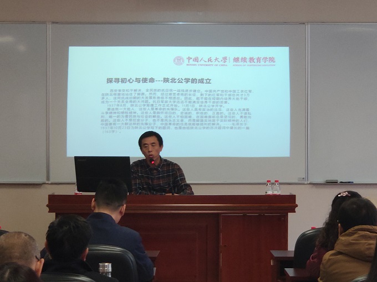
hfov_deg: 16.4
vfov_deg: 12.3
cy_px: 141
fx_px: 1307
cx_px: 188
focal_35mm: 120
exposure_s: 1/50
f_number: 2.2
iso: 326
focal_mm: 6.22
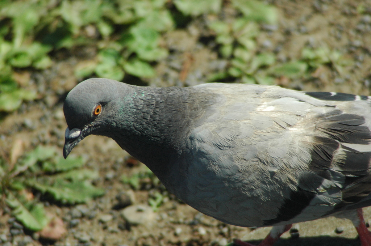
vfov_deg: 4.7
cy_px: 123
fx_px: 3011
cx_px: 186
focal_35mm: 292
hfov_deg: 7.1
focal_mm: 195
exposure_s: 1/1250
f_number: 9
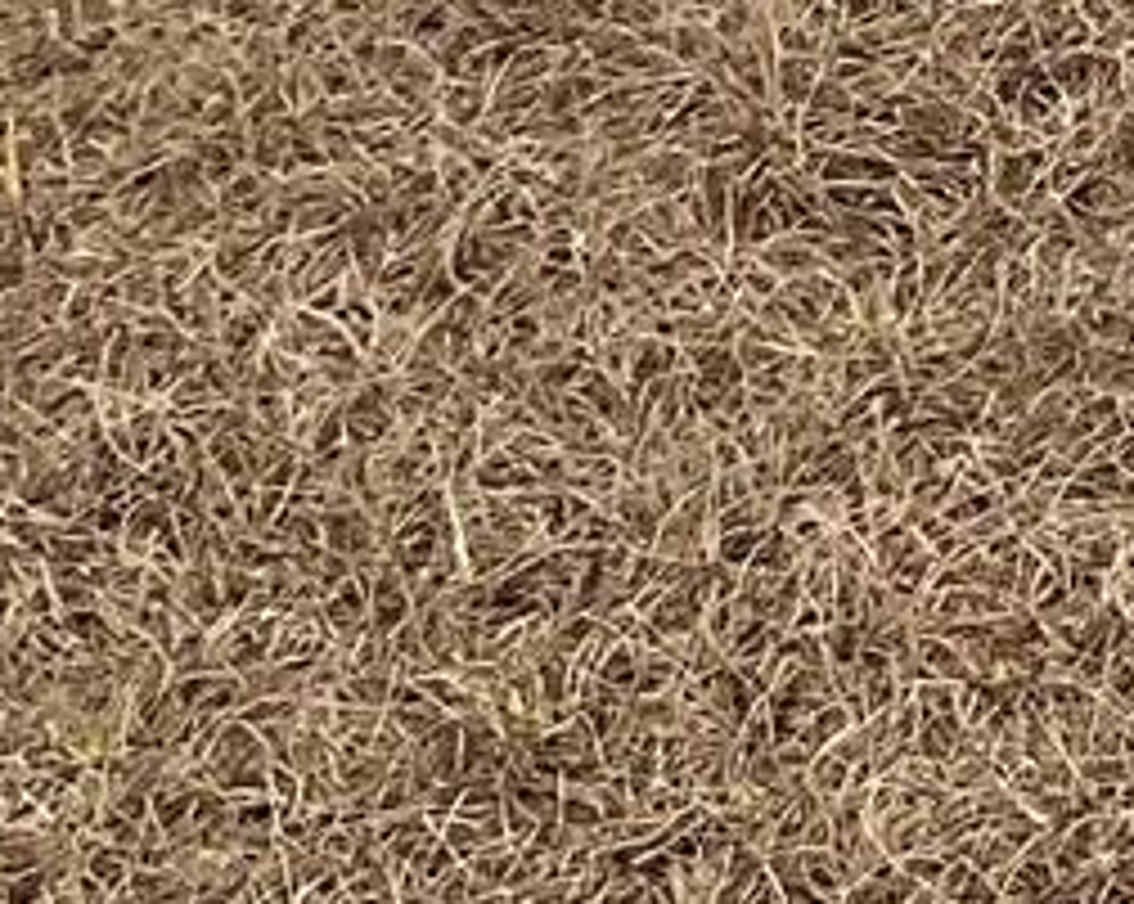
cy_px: -1412
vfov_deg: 7.8
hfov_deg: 9.8
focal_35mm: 180
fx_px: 6034
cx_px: 2484
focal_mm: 3
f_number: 1.8
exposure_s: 1/1015
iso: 16
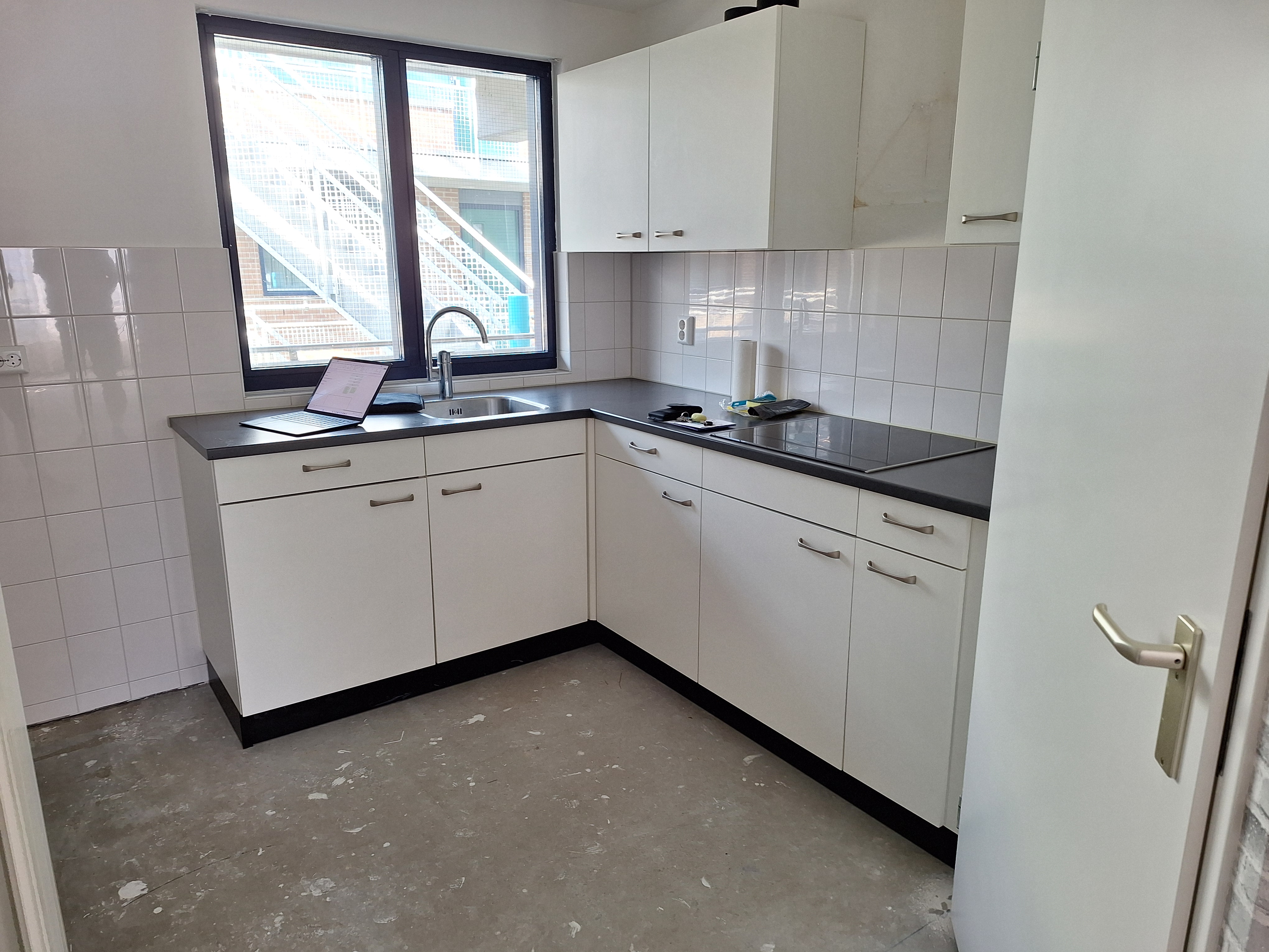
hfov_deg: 73.9
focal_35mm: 23
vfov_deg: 58.9
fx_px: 843
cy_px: 476
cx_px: 634
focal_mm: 5.54
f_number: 1.8
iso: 64
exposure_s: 1/50
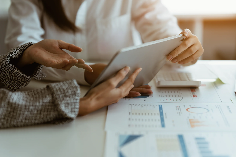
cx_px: 118
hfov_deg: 23.9
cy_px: 78
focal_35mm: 85
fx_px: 557
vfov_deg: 16.1
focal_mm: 85
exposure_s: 1/250
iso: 125
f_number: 2
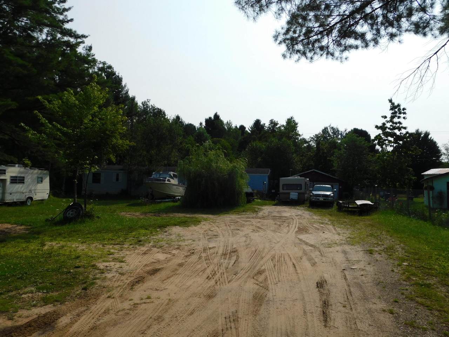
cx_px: 224
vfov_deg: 49.7
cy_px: 168
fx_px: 363
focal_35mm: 28
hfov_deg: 63.4
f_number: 6.4
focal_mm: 4.9
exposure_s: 1/800
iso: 125
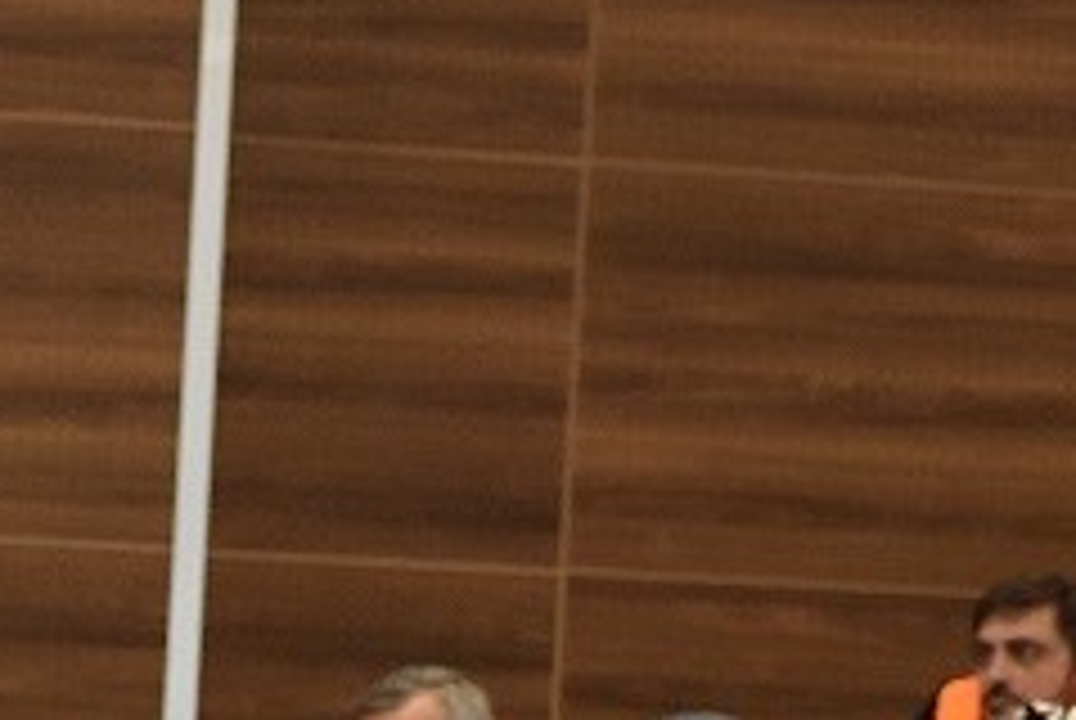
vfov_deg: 4.8
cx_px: -414
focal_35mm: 282
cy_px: 1300
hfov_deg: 7.2
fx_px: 8439
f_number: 4.5
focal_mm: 40
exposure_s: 1/60
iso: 1250
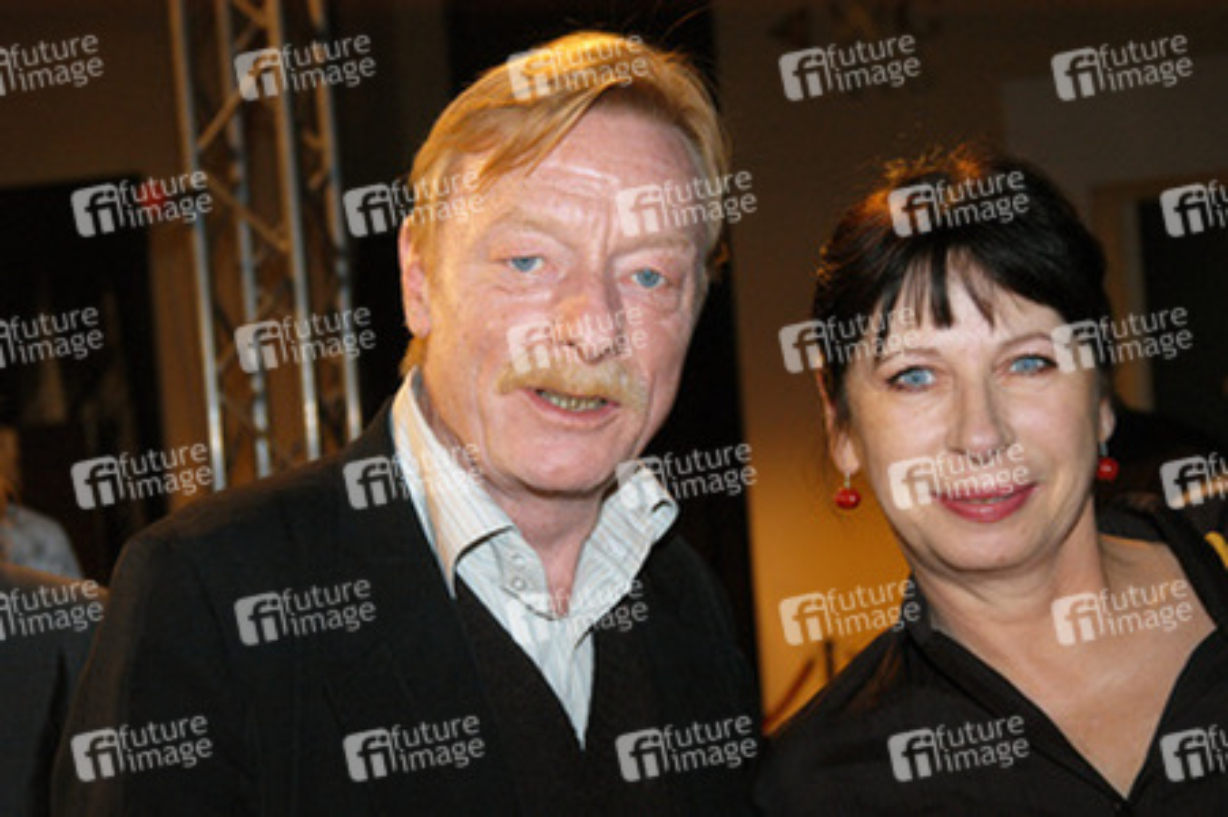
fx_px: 2556
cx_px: 614
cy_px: 408
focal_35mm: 75
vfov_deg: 18.2
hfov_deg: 27.0
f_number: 5
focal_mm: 50
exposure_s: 1/125
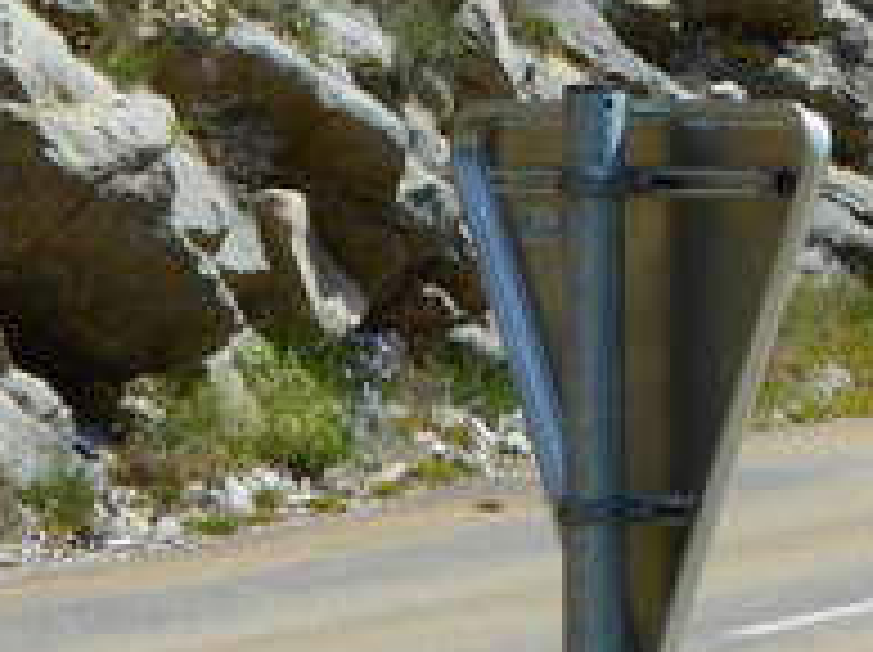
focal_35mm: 542
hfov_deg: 3.7
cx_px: 1156
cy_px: -225
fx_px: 13652
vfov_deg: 2.7
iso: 80
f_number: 6.4
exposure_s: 1/320
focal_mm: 31.4
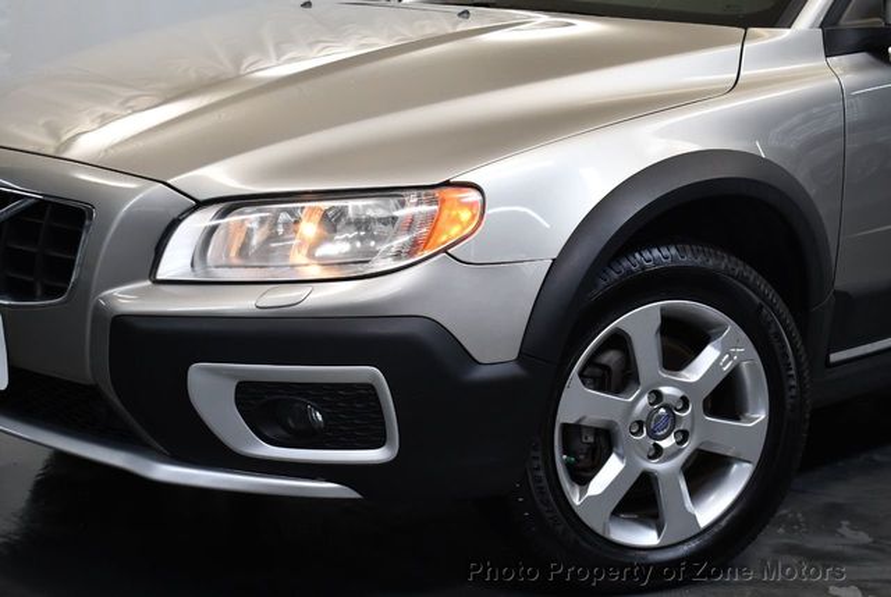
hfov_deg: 28.8
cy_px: 298
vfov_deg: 19.5
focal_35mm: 70
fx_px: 1735
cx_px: 446
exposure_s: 1/125
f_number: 4.5
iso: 800
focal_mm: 35
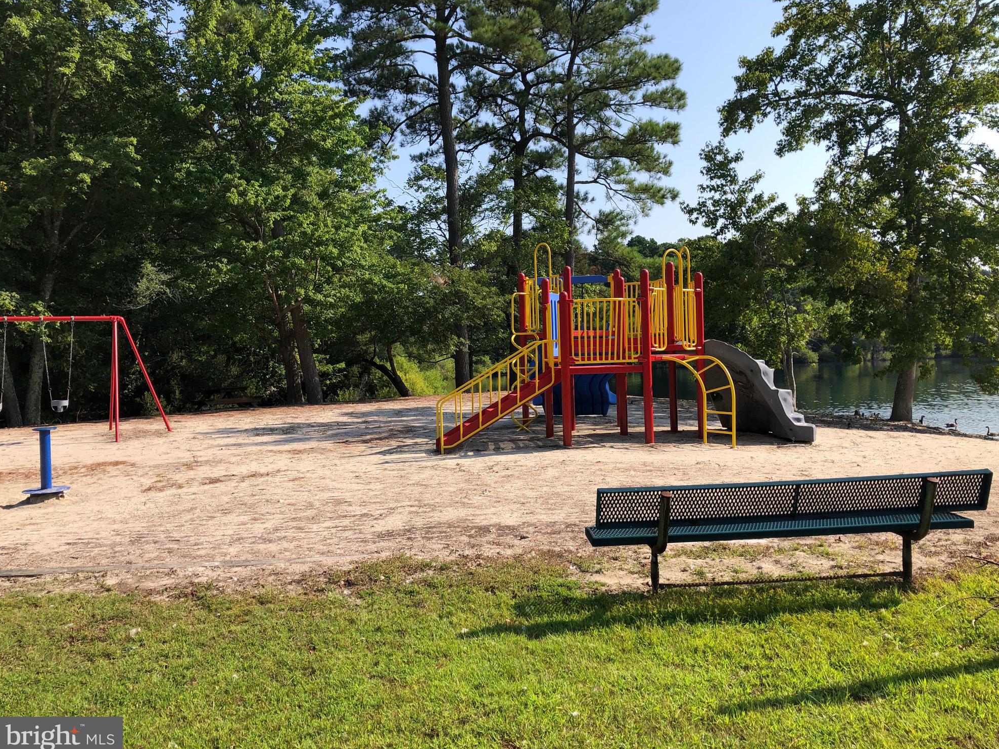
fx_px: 837
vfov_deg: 48.2
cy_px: 370
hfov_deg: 61.6
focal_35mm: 29
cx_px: 514
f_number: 1.8
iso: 20
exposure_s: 1/1389
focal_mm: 3.99
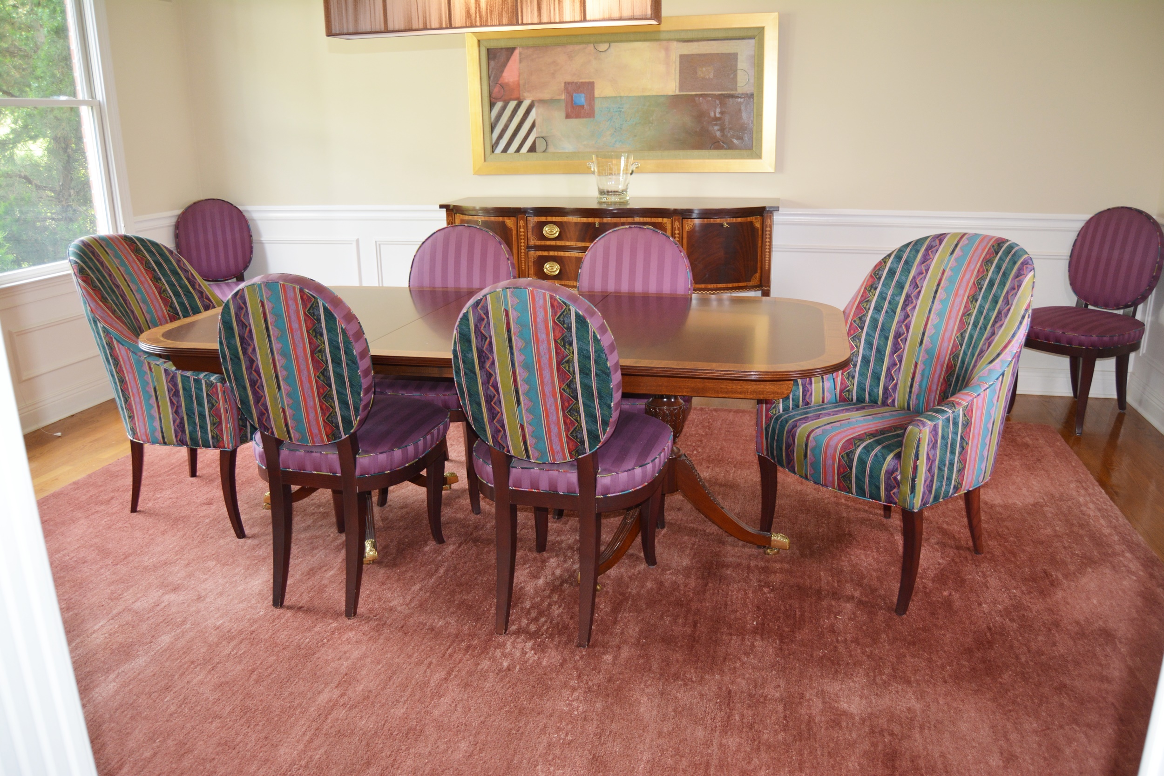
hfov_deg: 67.4
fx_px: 873
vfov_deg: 47.9
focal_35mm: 27
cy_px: 388
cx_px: 582
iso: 400
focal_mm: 18
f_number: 3.5
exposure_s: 1/100
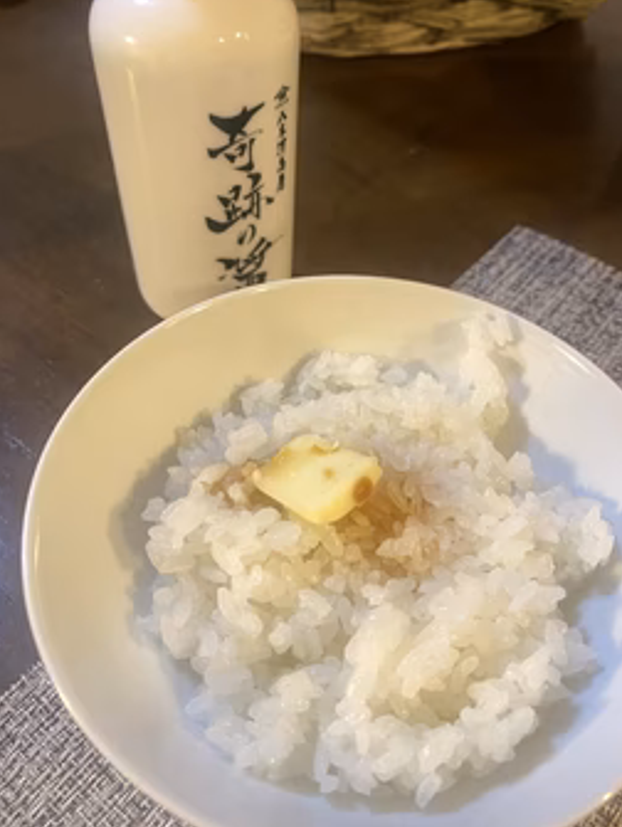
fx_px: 741
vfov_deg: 58.2
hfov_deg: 45.5
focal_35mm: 31
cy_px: 378
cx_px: 306
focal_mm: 4.25
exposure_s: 1/50
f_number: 1.8
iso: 250
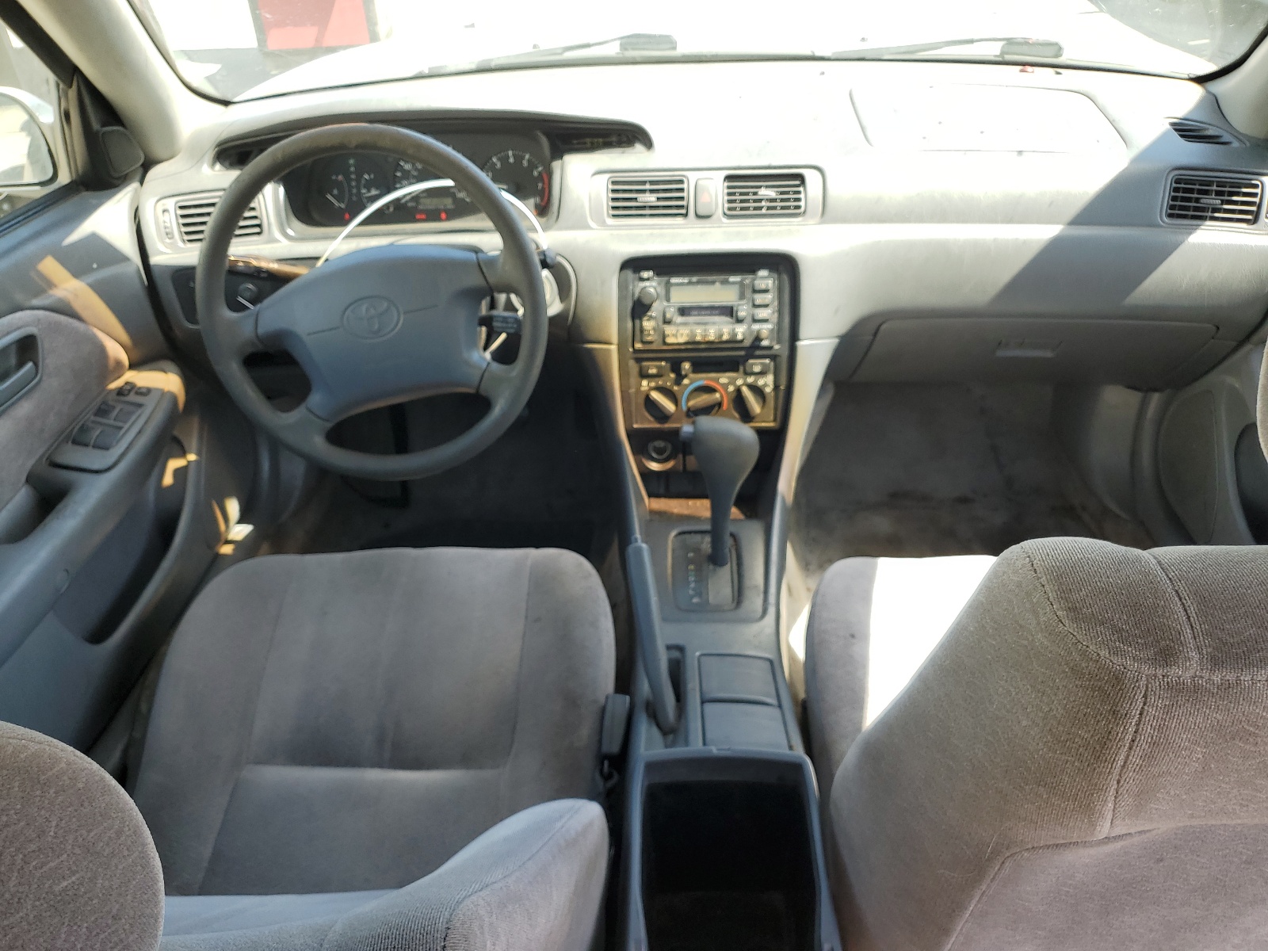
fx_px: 952
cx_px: 634
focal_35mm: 26
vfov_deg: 53.1
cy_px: 476
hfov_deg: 67.3
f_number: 1.5
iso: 50
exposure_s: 1/250
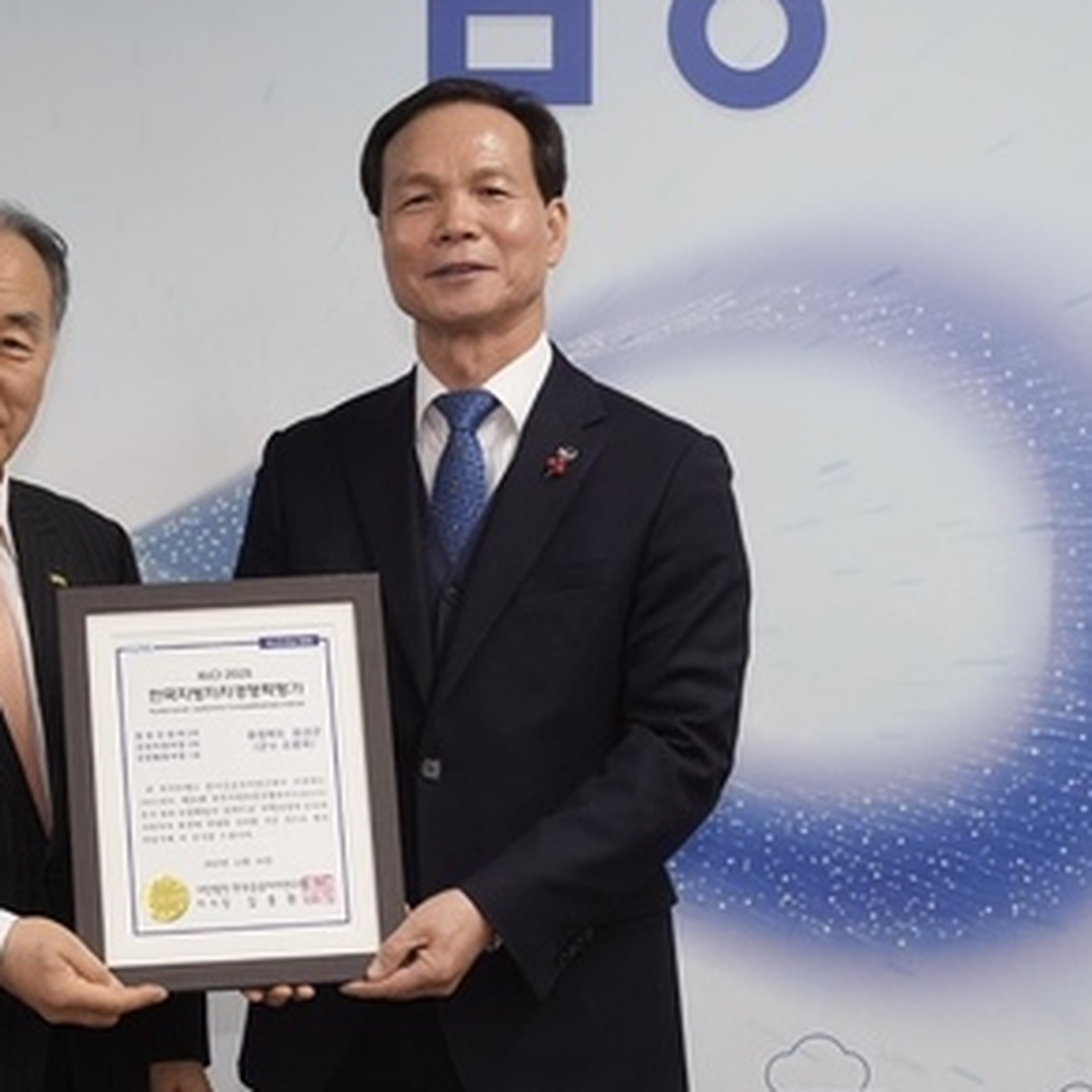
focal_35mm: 88
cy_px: 679
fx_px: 3141
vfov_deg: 19.7
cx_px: 180
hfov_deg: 19.5
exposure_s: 1/320
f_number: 4.5
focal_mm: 48
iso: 3200
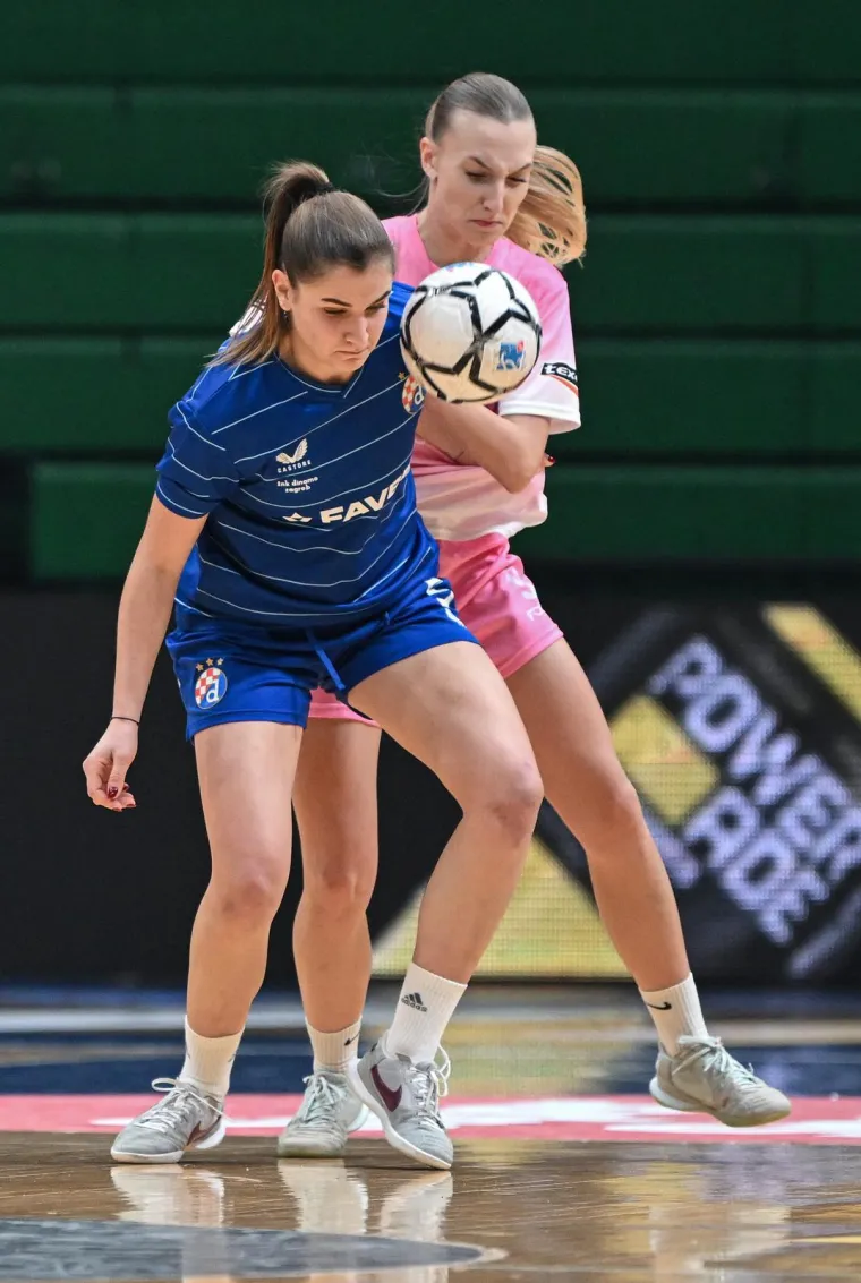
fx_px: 7144
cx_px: 430
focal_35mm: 200
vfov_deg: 10.3
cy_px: 642
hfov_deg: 6.9
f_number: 2.8
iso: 2500
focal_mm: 200
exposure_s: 1/1600
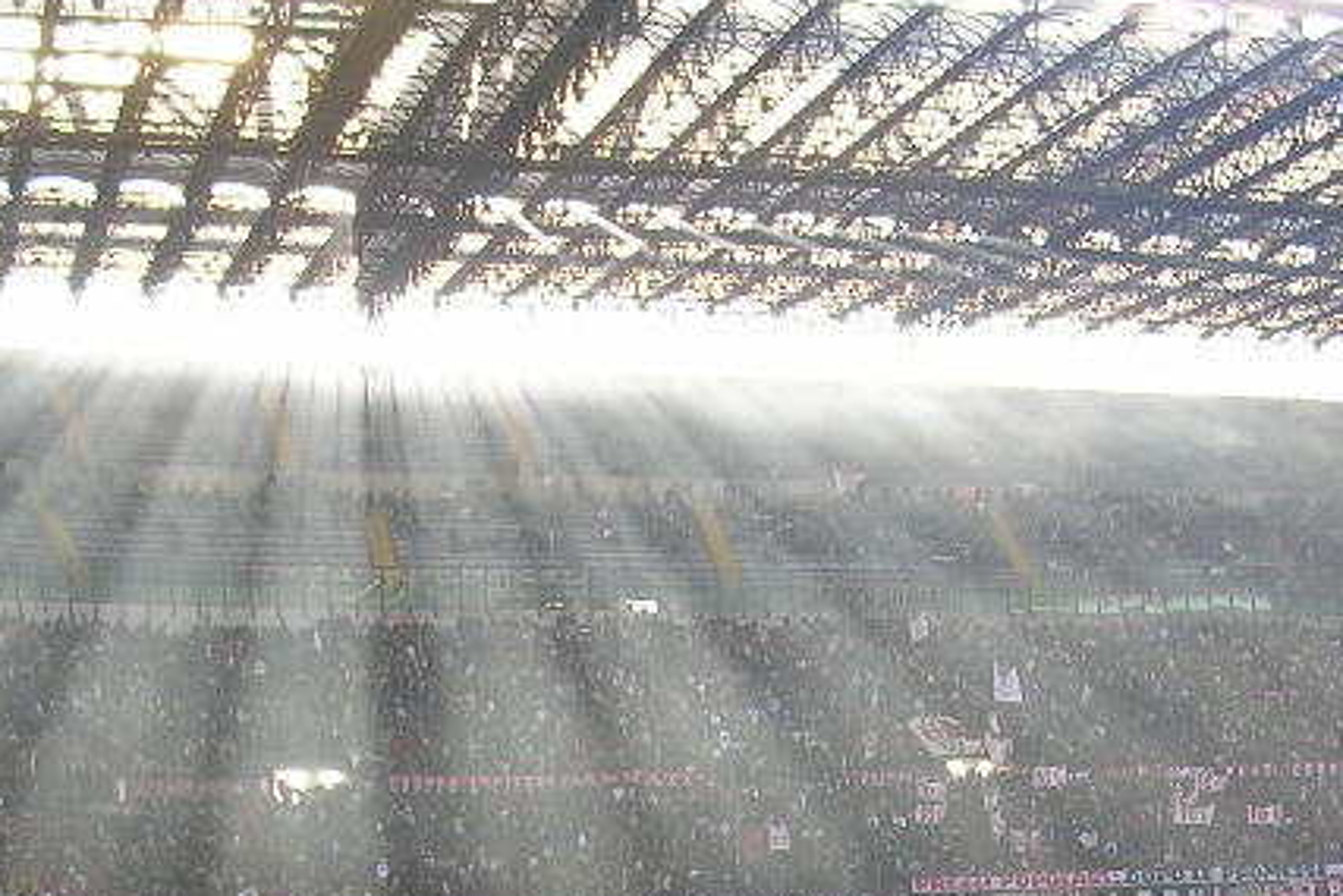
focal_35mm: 74
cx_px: 994
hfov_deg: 27.0
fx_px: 2761
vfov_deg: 18.2
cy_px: 777
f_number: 2.8
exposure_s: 1/173
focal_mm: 5.8
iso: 50
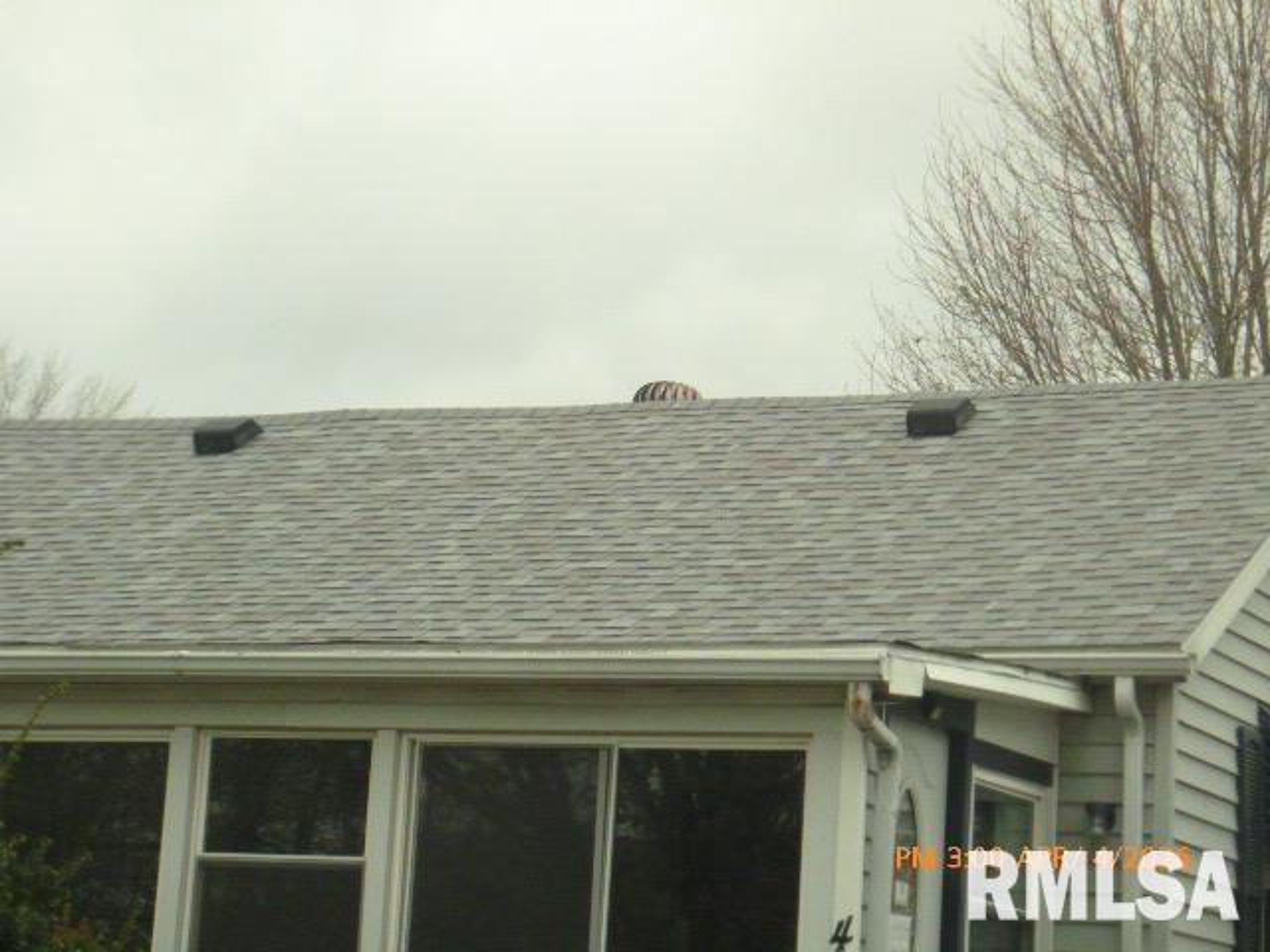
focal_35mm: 100
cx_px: 635
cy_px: 476
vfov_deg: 14.8
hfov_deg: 19.6
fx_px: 3669
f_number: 5.7
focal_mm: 18
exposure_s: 1/500
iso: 800
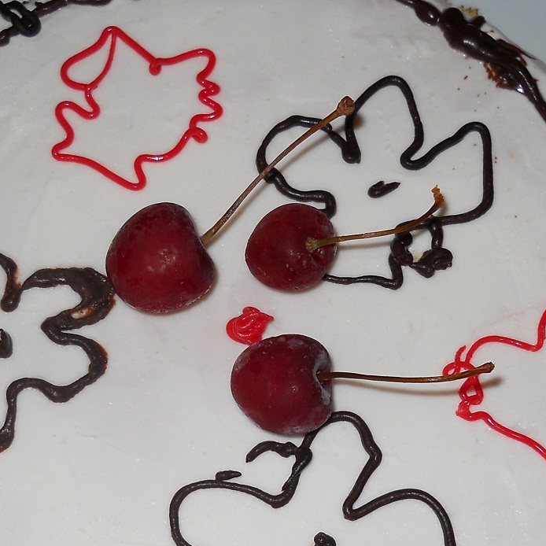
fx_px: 1338
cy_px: 386
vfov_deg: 22.9
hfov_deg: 23.0
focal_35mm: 75
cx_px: 237
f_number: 5.5
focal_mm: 6.72
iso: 80
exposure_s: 1/30
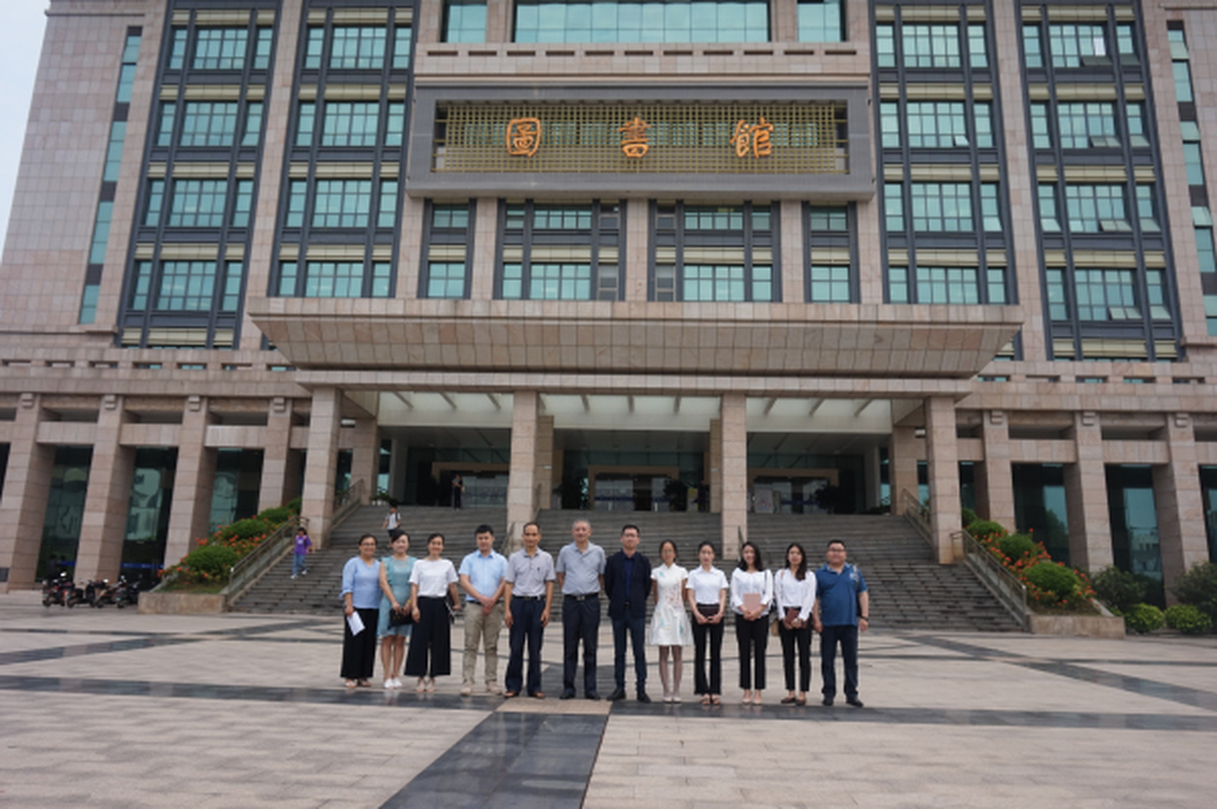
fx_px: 861
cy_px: 404
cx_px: 608
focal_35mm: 26
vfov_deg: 50.3
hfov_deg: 70.5
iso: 100
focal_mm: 17
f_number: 5.6
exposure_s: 1/320
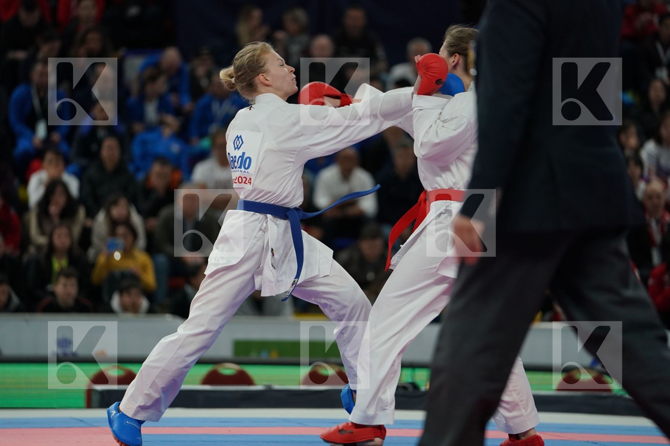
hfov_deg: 10.6
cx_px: 335
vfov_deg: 7.1
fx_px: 3610
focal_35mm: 194
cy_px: 223
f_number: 2.8
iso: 1600
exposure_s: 1/1000
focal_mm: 194
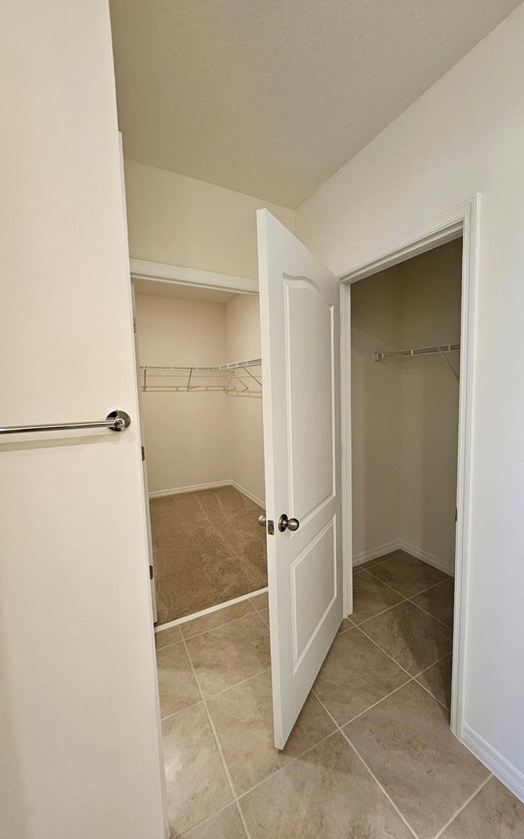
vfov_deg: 105.3
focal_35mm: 14
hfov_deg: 77.7
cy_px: 421
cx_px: 315
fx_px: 320
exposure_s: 1/60
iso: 200
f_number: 2.2
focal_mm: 1.7
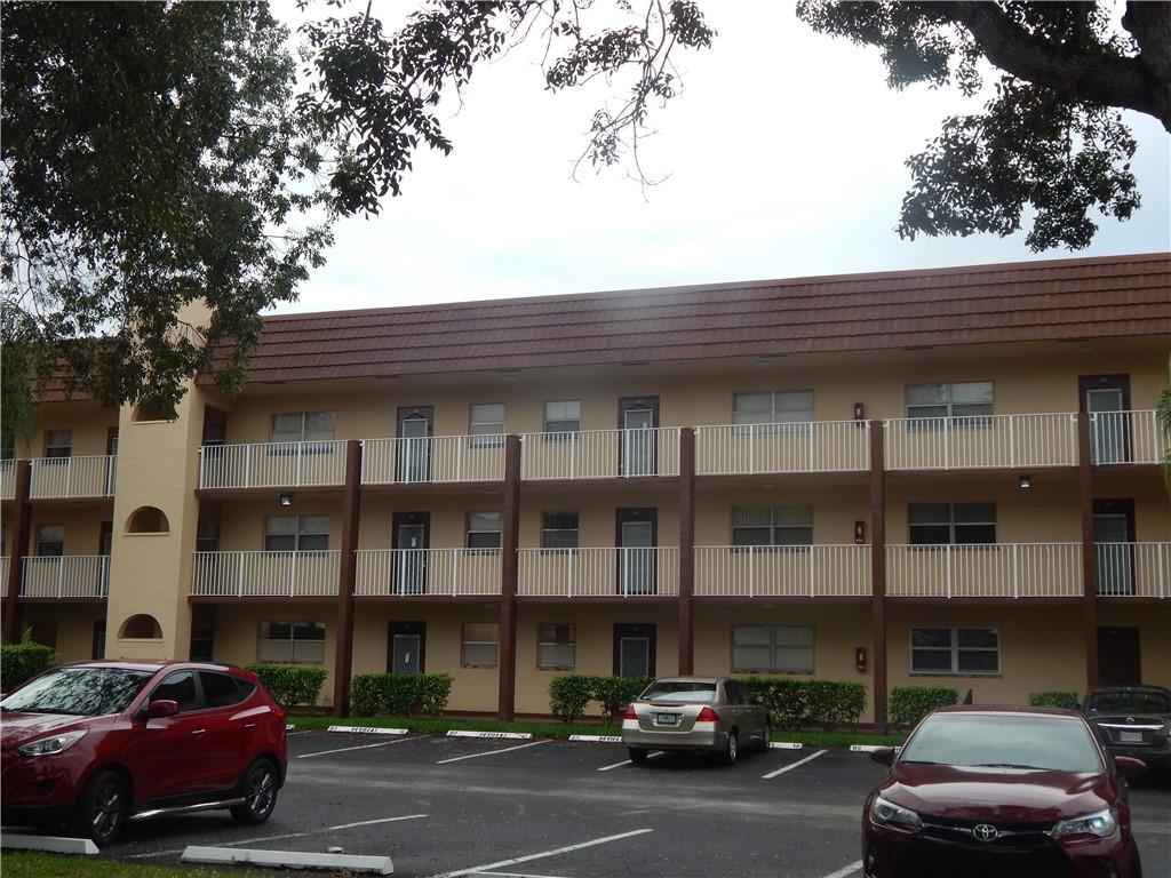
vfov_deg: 33.6
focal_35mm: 43
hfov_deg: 43.9
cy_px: 439
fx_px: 1455
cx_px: 586
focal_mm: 7.7
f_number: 3.6
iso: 125
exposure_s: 1/800
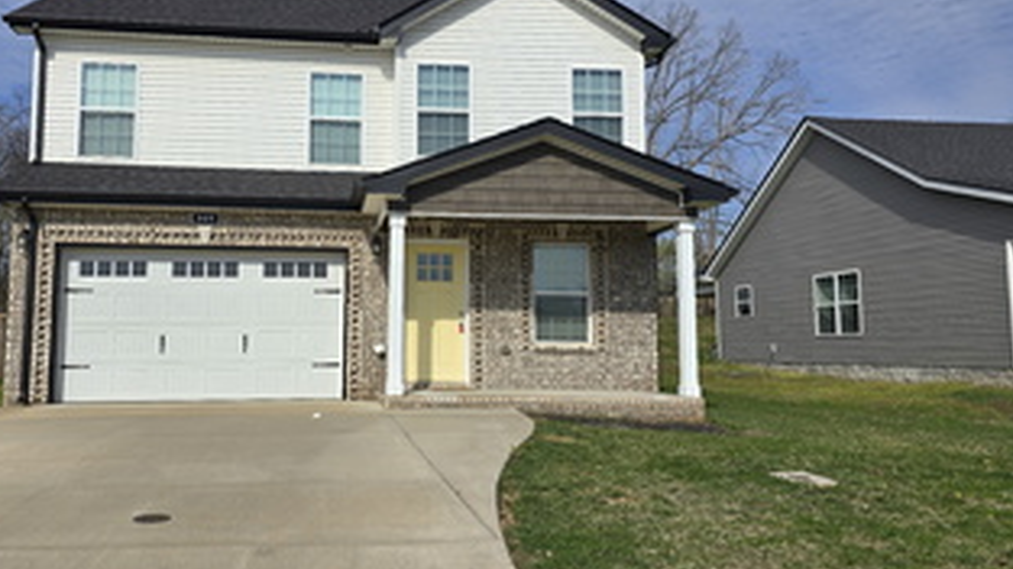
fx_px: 859
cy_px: 259
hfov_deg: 60.4
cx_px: 392
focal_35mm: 32
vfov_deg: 36.6
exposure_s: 1/1610
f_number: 1.7
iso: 12
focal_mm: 6.3
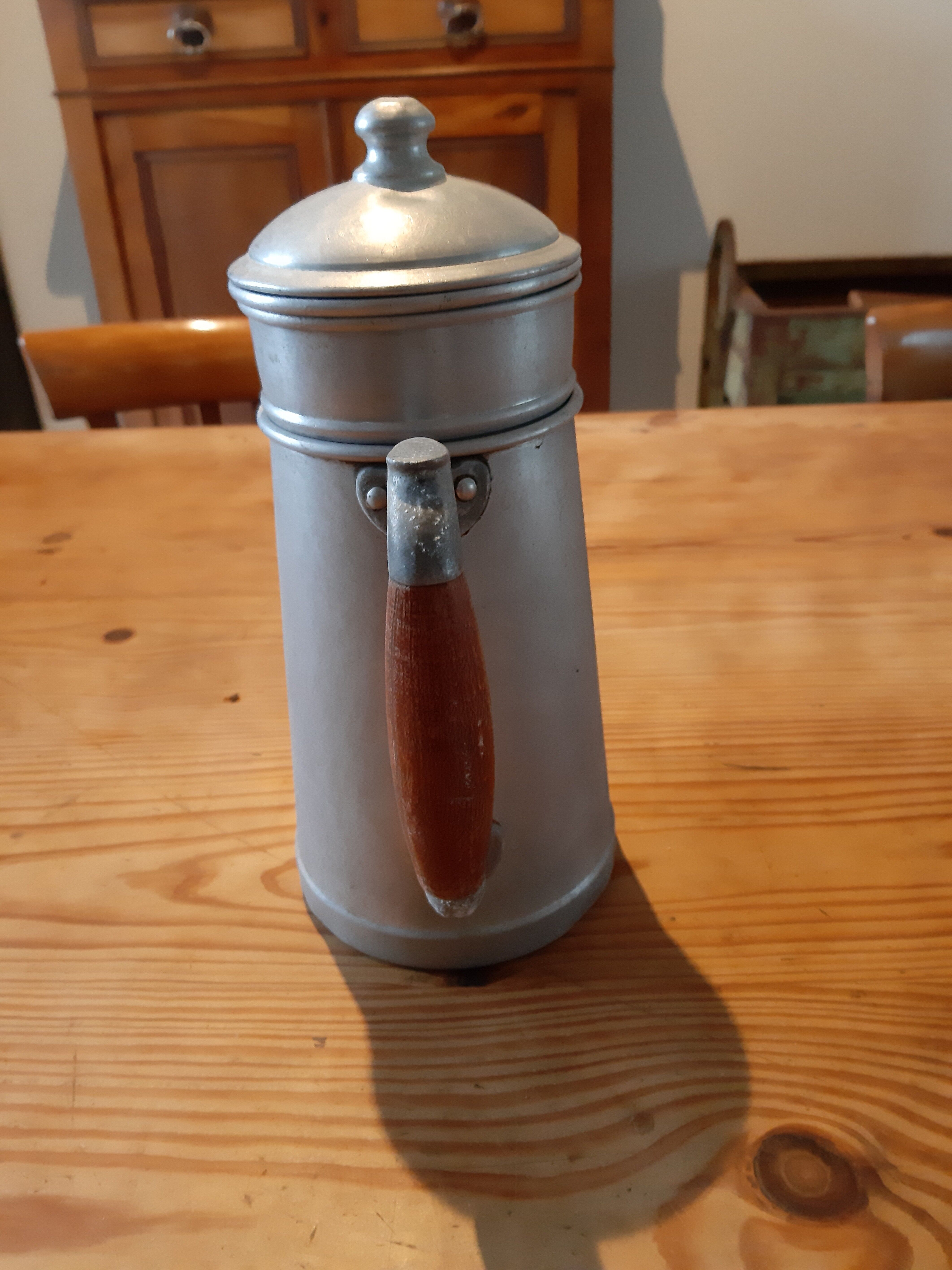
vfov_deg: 65.3
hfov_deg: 51.4
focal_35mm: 27
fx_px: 990
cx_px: 476
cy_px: 635
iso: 320
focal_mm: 3.93
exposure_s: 1/33
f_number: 1.7
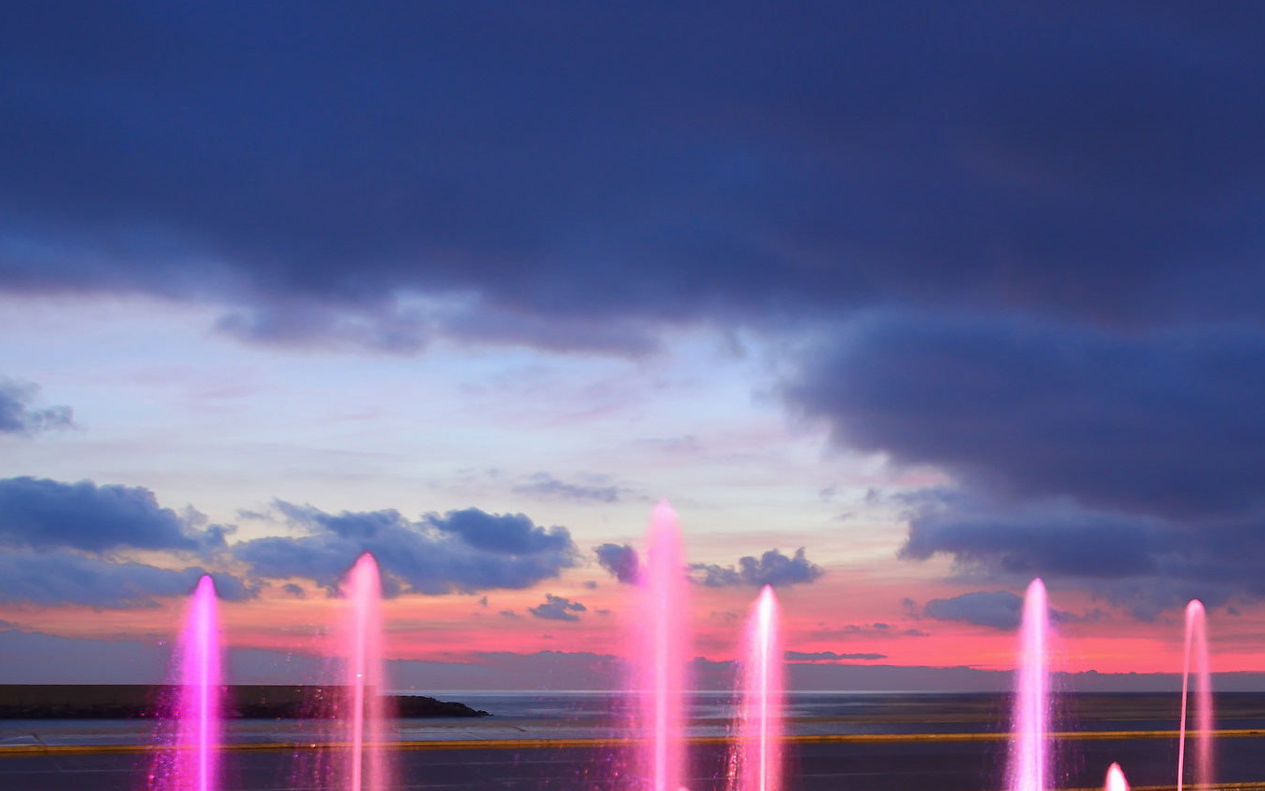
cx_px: 1097
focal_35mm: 54
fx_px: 1862
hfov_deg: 35.7
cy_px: 677
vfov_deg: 23.5
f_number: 8
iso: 100
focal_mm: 20
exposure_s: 10
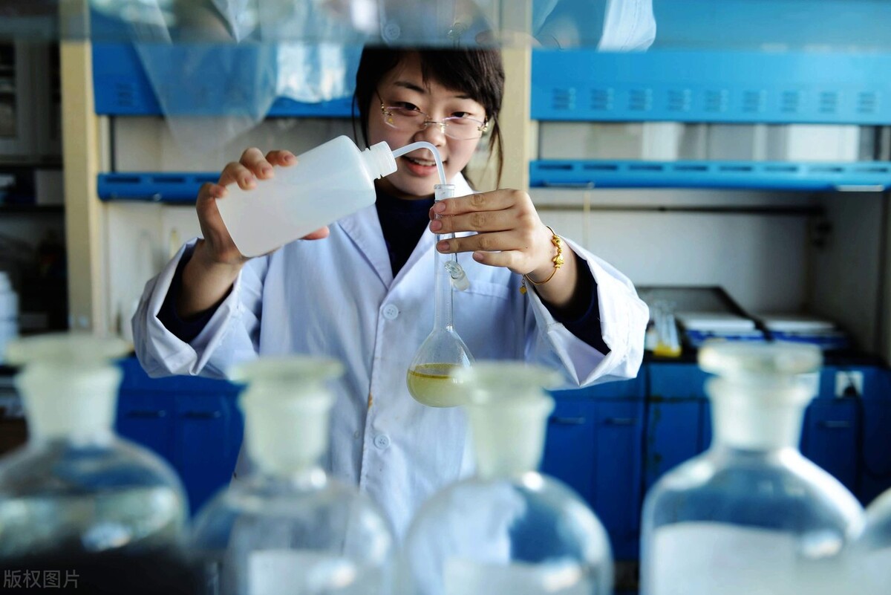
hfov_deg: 58.7
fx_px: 792
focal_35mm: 32
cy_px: 298
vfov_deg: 41.1
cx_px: 446
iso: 200
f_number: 3.5
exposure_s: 1/50
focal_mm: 32
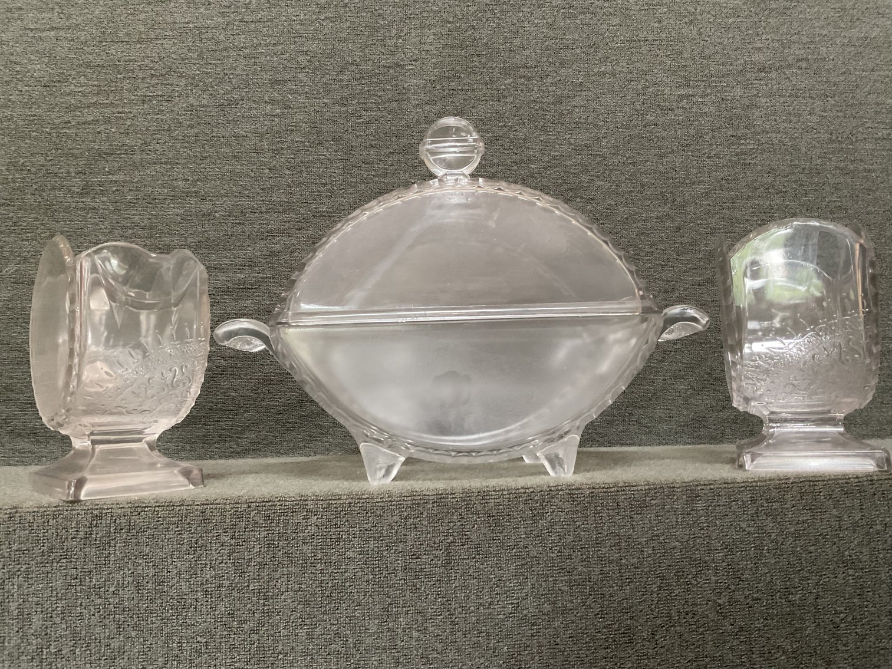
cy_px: 334
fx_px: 747
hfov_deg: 61.7
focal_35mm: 29
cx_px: 446
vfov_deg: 48.2
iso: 250
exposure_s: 1/40
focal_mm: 3
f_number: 1.8
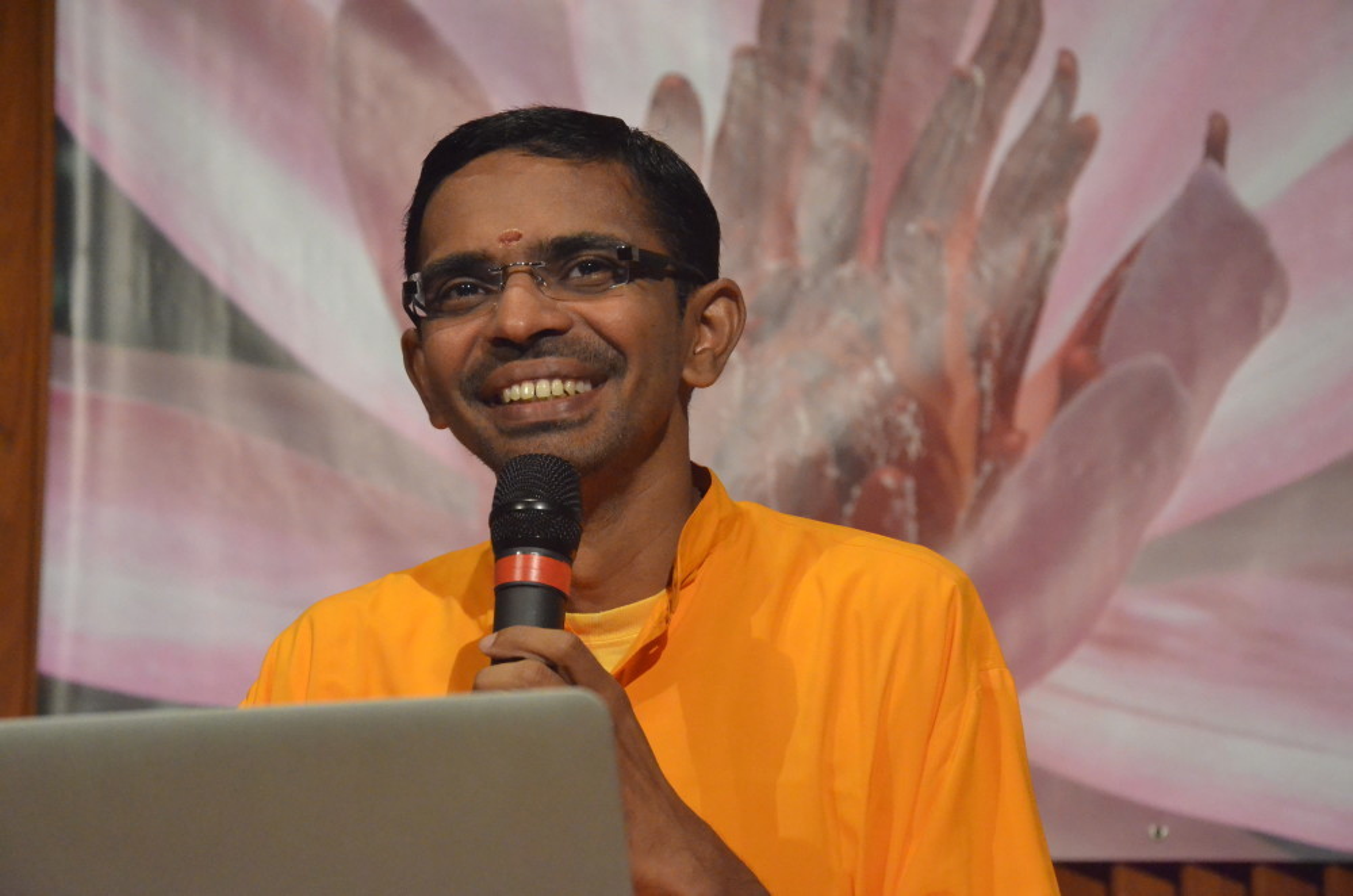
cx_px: 676
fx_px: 4500
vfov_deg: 11.4
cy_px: 448
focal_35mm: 120
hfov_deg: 17.1
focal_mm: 80
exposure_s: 1/200
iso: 6400
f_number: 7.1
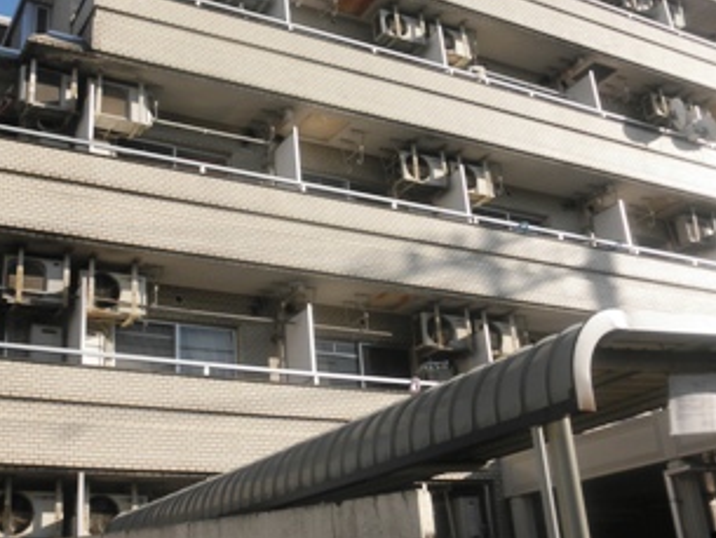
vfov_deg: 32.8
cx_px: 251
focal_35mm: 44
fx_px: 910
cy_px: 228
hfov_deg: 42.5
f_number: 8.5
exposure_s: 1/100
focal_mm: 5
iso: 64
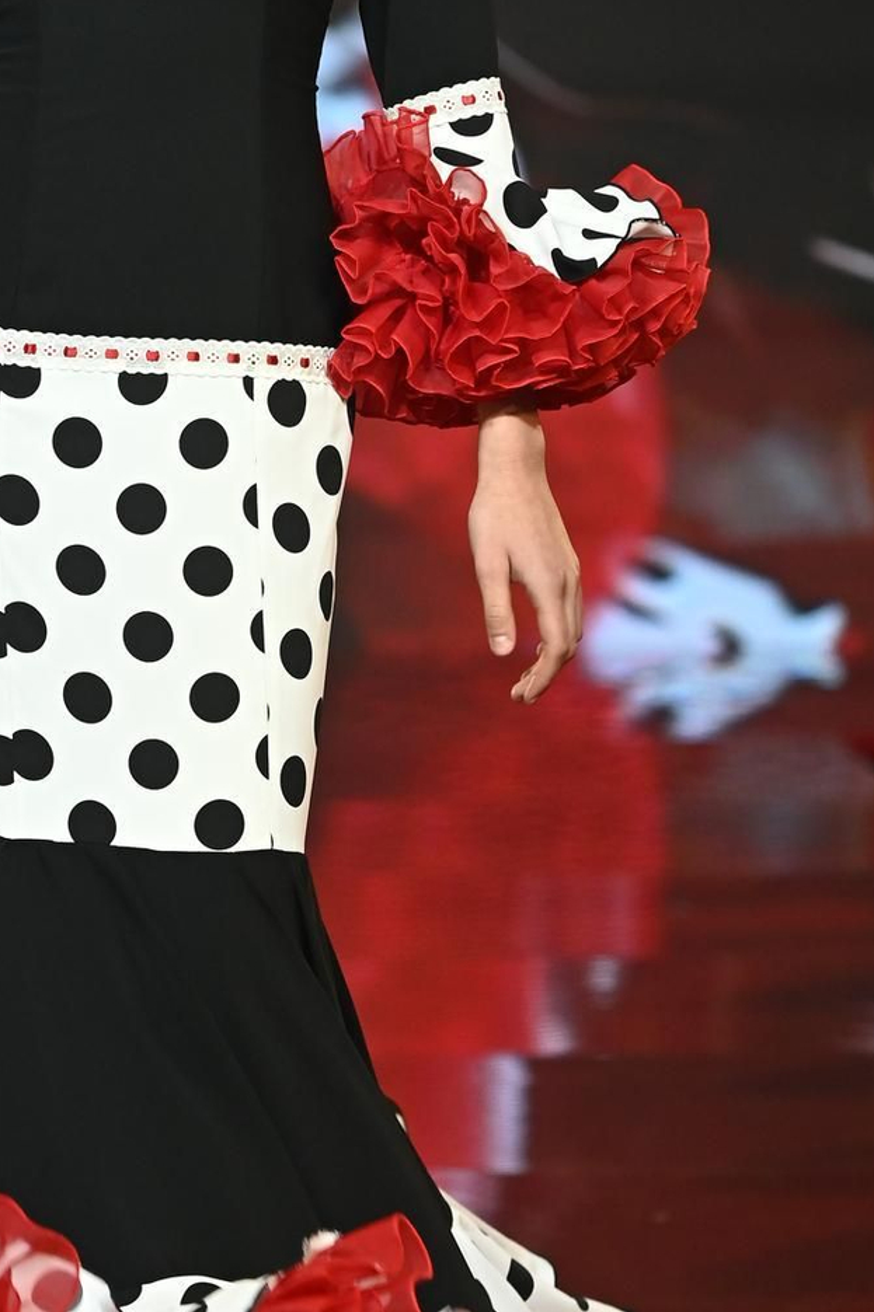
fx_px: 12176
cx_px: 65
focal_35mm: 334
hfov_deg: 4.1
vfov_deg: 6.2
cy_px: 550
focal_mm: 130
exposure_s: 1/320
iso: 2000
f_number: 4.5
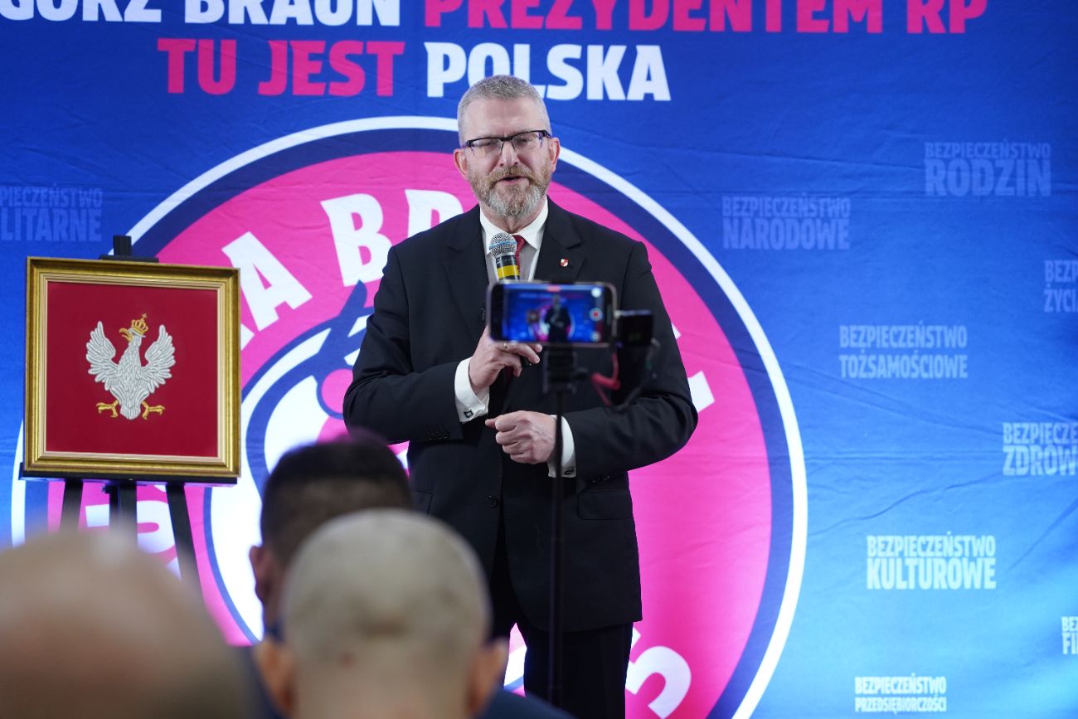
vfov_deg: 13.0
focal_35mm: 105
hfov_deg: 19.5
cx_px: 539
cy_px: 360
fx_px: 3144
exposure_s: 1/125
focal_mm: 105
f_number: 4.5
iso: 2000
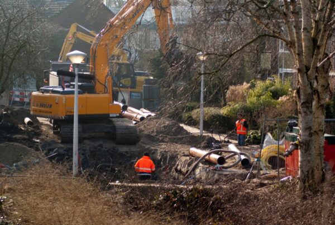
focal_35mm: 135
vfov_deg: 10.2
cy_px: 112
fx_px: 1258
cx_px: 168
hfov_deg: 15.2
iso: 100
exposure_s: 1/160
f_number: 5.6
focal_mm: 90
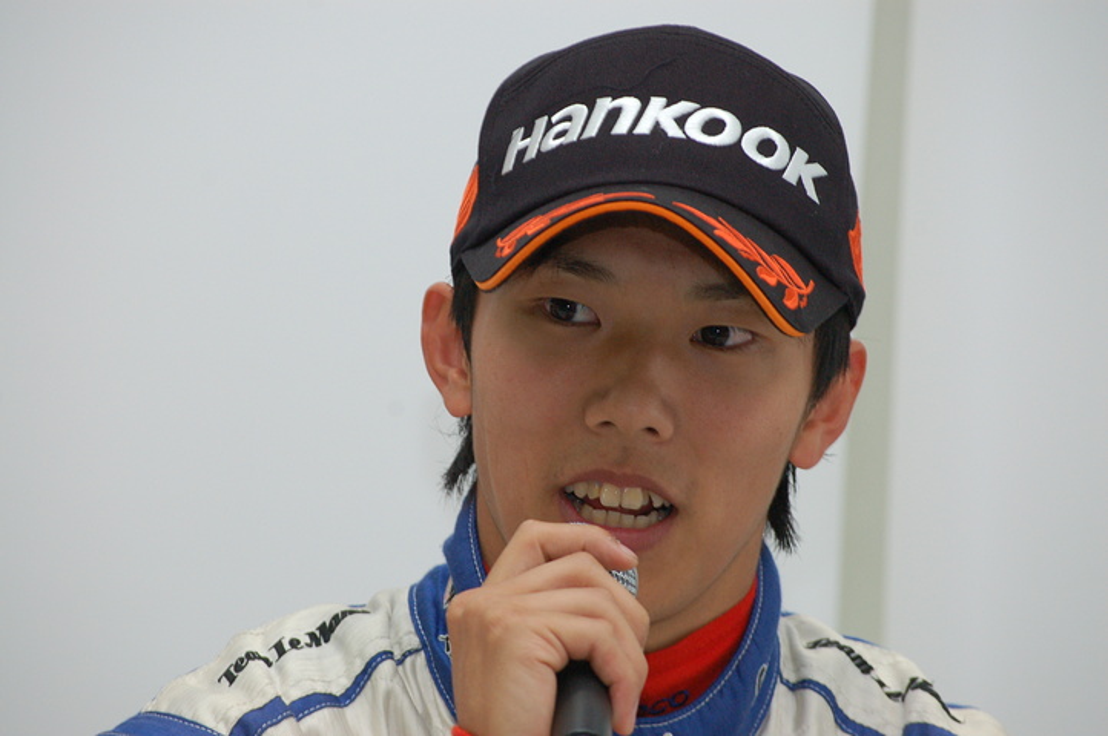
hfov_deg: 10.2
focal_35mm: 202
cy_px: 368
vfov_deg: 6.8
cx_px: 554
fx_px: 6227
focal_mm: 135
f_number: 8
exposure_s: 1/60
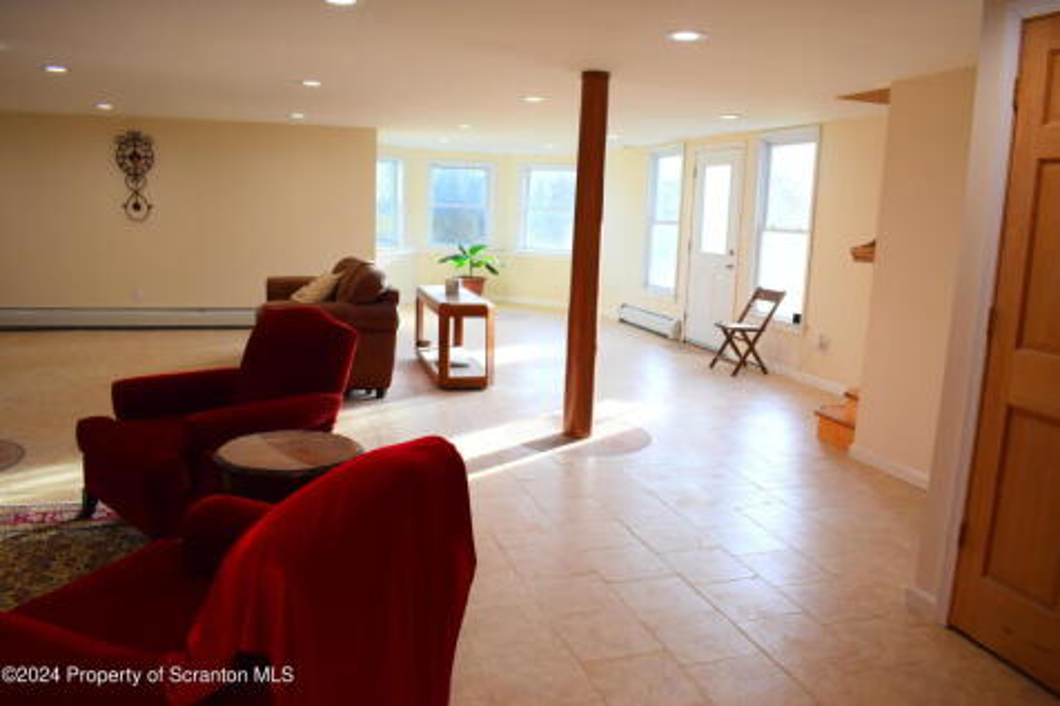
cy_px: 353
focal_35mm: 27
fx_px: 795
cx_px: 530
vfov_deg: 47.9
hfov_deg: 67.4
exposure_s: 1/125
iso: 400
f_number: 5.6
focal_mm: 18
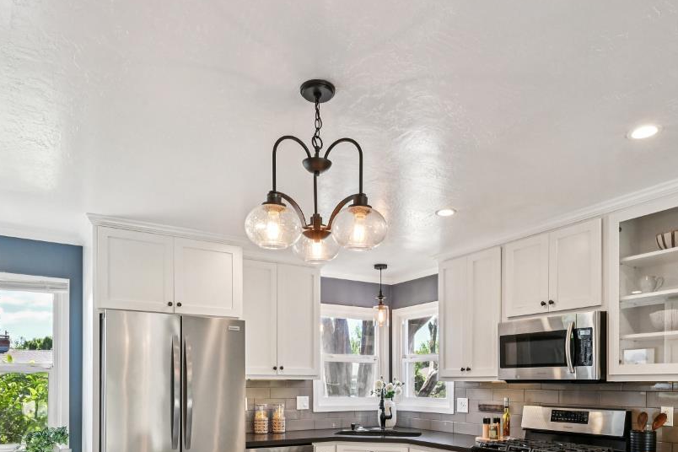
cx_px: 343
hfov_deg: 65.5
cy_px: 385
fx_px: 527
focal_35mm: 28
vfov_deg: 43.4
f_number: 13
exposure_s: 1/100
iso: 1600
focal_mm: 15
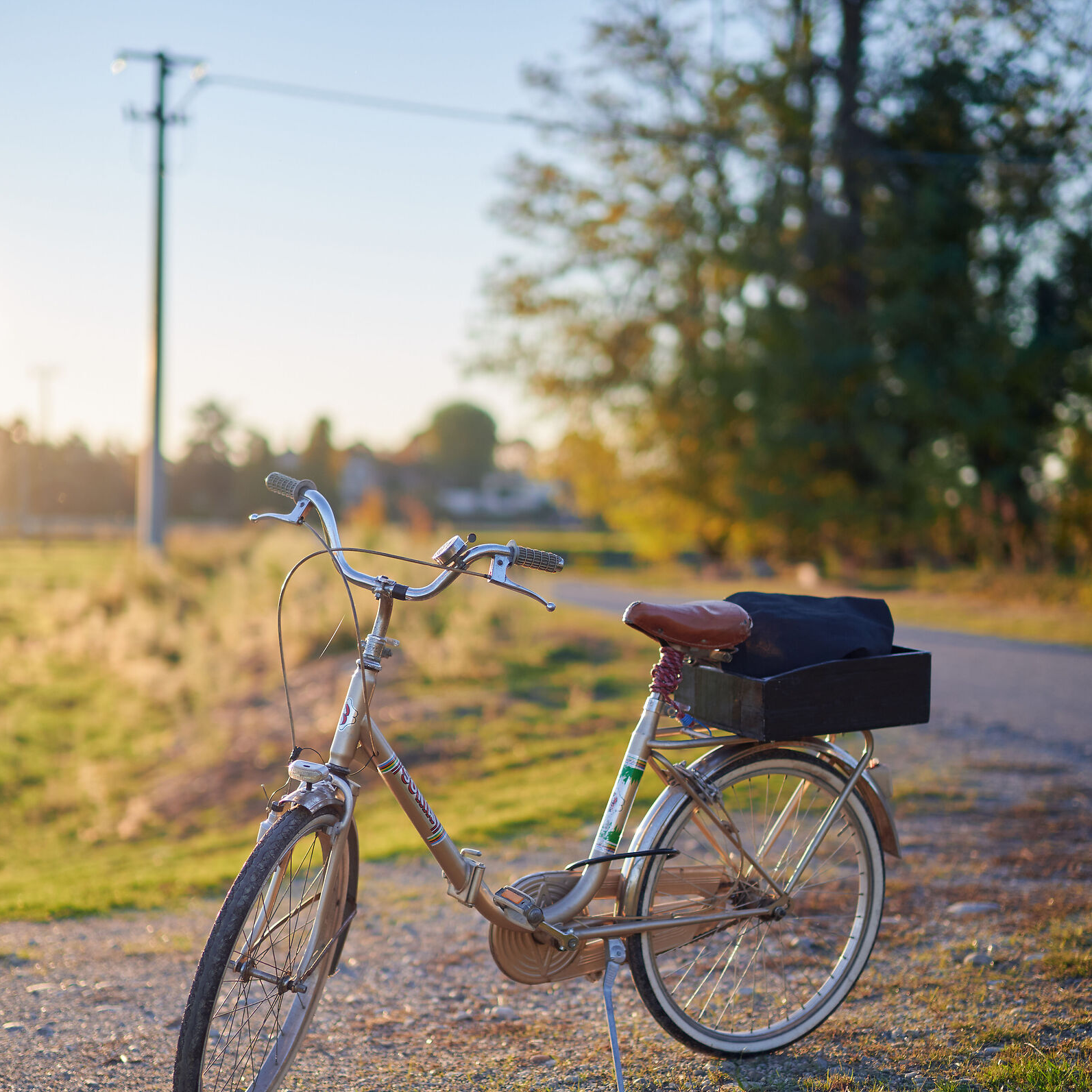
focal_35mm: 64
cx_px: 545
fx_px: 2284
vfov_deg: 26.8
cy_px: 690
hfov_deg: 26.9
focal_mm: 50
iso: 200
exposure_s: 1/5000
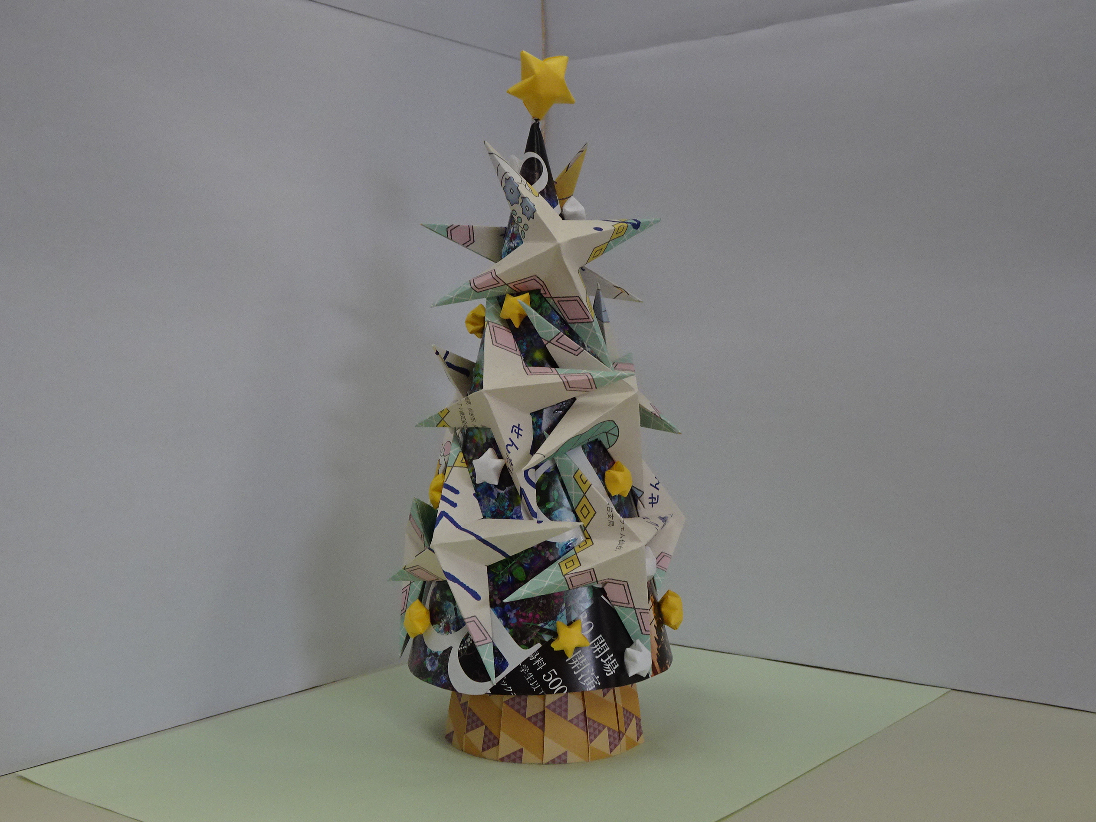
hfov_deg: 47.9
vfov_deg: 36.8
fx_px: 1235
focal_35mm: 39
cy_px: 402
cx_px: 543
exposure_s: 1/40
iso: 160
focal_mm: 6.56
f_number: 4
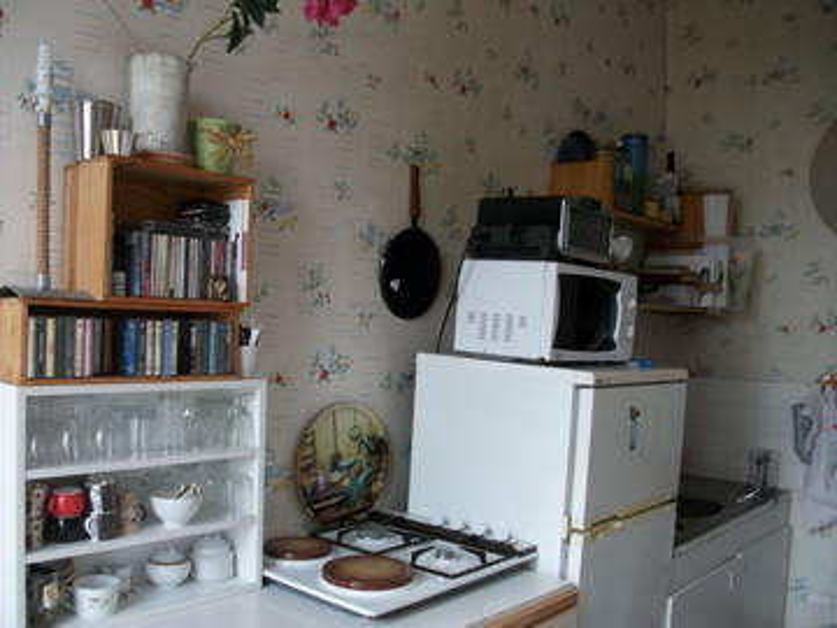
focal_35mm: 31
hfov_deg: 58.4
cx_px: 418
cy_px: 314
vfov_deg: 45.4
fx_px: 750
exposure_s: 1/49.6
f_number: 2.9
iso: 80
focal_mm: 5.7
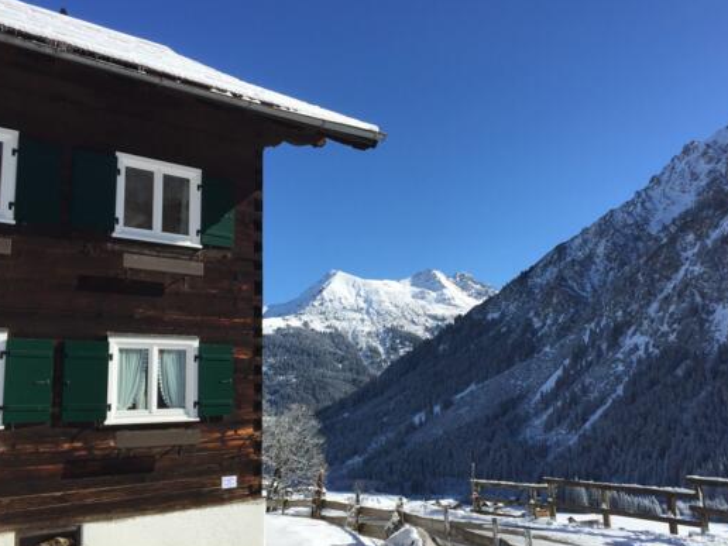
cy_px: 285
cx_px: 373
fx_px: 694
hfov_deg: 55.3
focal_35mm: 33
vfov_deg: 42.9
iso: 32
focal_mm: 4.15
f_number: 2.2
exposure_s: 1/3300
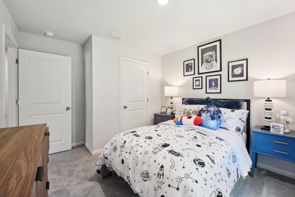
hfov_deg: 104.3
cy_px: 98
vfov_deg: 81.2
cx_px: 148
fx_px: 115
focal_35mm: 14
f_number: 8
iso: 400
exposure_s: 1/8
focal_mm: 14
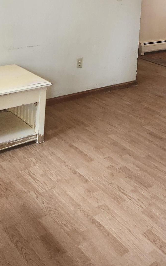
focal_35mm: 52
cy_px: 0
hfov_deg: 24.3
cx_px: 143
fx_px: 376
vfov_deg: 35.2
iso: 250
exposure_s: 1/120
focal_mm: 5.4
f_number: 1.8
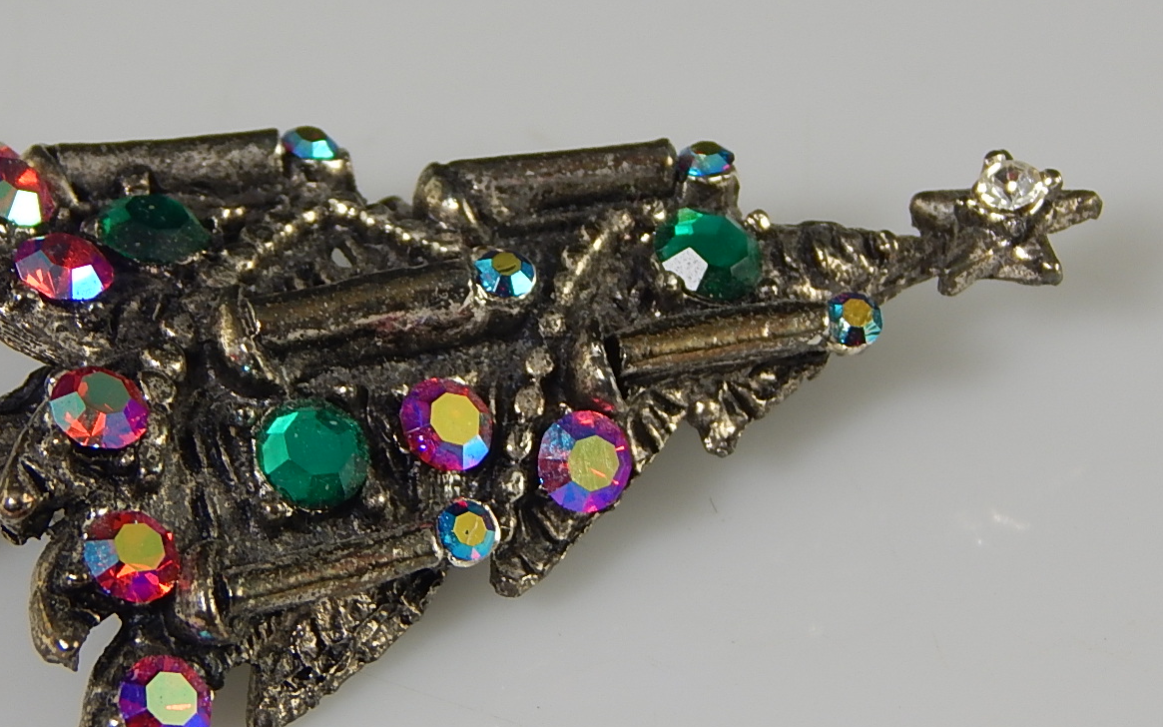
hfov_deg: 7.9
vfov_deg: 5.0
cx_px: 390
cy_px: 302
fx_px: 8399
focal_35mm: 265
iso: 125
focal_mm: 32.8
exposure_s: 1/30
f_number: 5.3
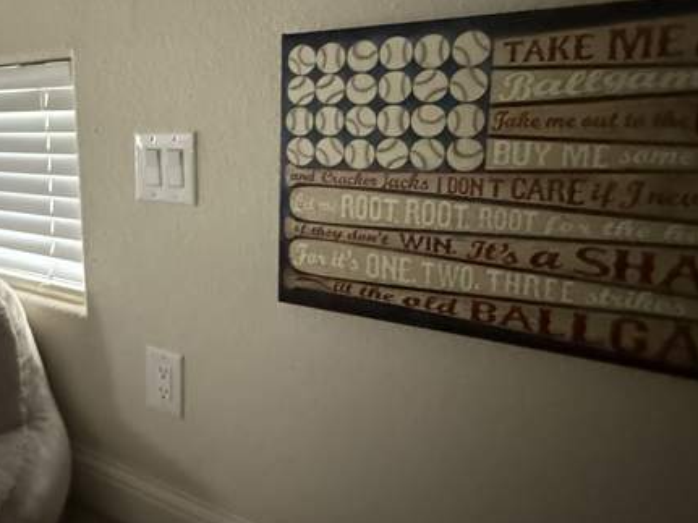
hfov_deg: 64.3
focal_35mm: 26
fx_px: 524
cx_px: 198
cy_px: 198
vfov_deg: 52.5
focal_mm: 2.22
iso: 1250
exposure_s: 1/54
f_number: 2.2
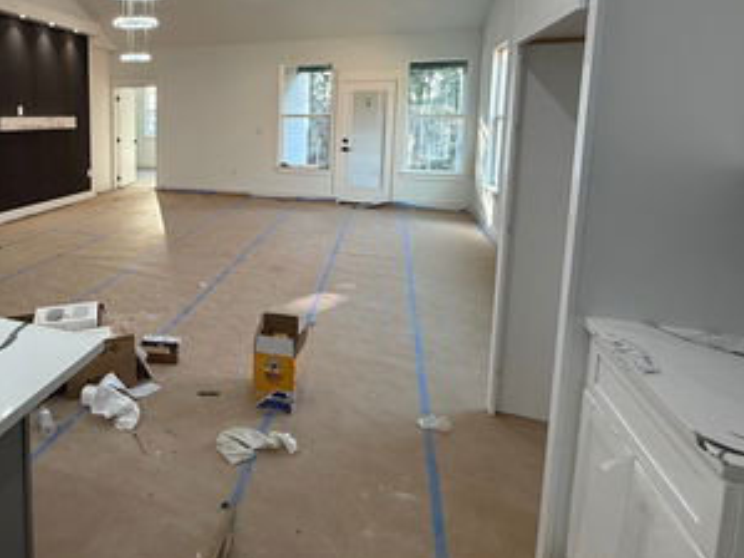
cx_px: 177
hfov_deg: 66.6
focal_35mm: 24
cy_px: 174
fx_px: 516
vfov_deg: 55.3
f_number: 2.2
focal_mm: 2.22
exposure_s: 1/120
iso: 160
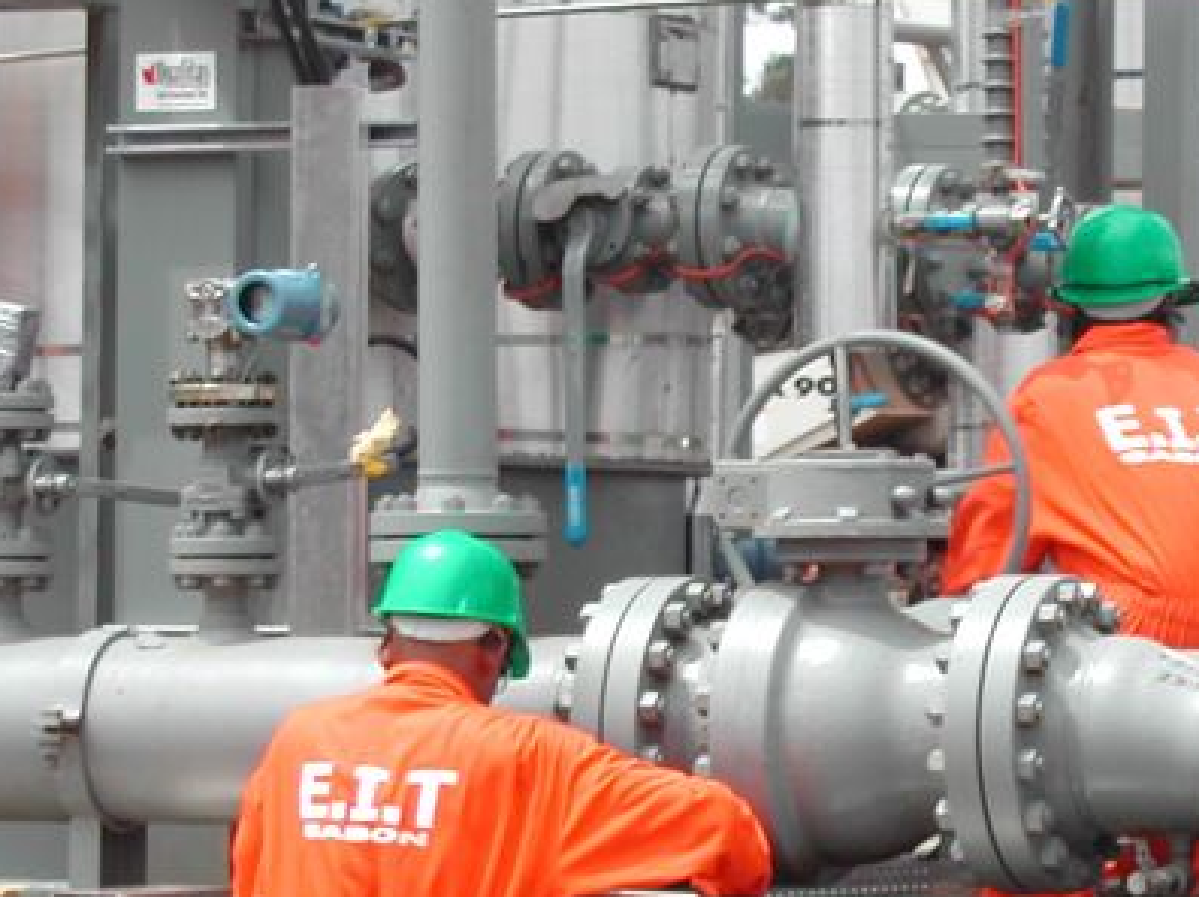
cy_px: 538
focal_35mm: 230
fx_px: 7959
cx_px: 755
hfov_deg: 8.6
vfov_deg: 6.4
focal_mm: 24
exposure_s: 1/315
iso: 100
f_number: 4.9
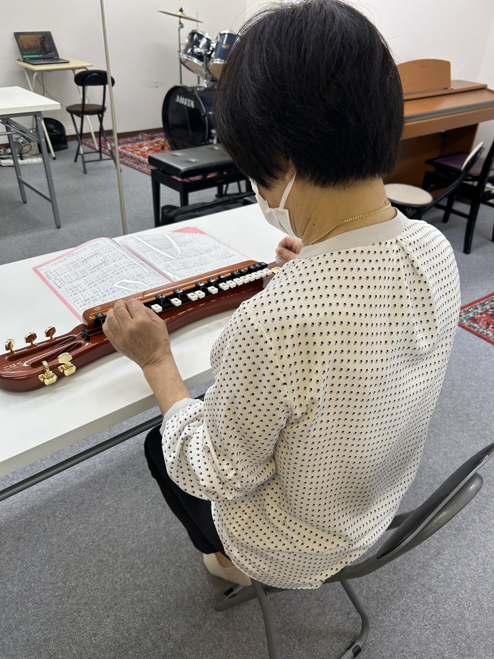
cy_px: 330
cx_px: 247
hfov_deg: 53.1
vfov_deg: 67.3
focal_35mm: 26
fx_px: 495
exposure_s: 1/120
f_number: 1.5
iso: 40
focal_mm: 5.7
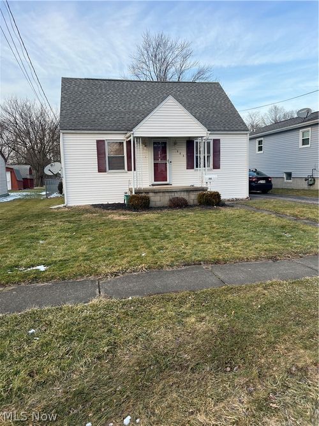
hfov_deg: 53.0
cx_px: 160
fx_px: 320
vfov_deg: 67.3
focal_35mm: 26
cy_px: 213
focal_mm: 5.7
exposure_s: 1/380
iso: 50
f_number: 1.5
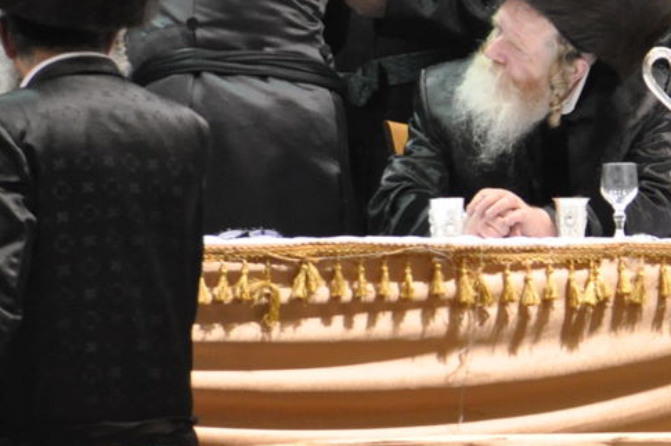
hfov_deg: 4.0
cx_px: 964
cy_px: -167
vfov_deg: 2.6
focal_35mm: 520
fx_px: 9679
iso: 1600
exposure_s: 1/80
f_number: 5.6
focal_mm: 120
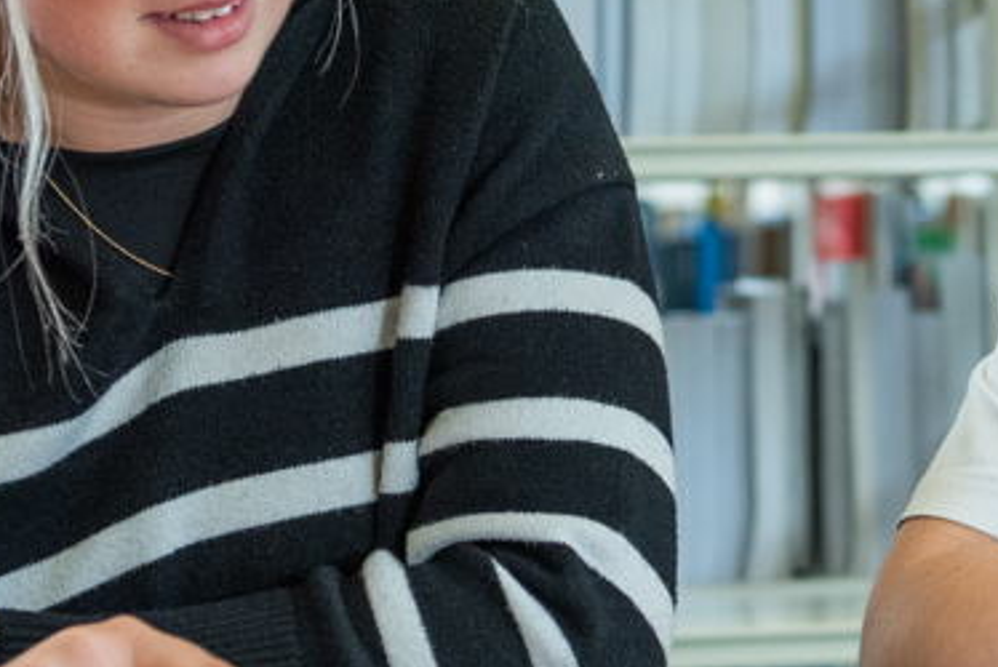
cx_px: 1011
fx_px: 4272
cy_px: 95
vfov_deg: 8.9
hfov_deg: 13.1
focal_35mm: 154
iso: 1600
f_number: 3.2
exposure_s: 1/400
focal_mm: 48
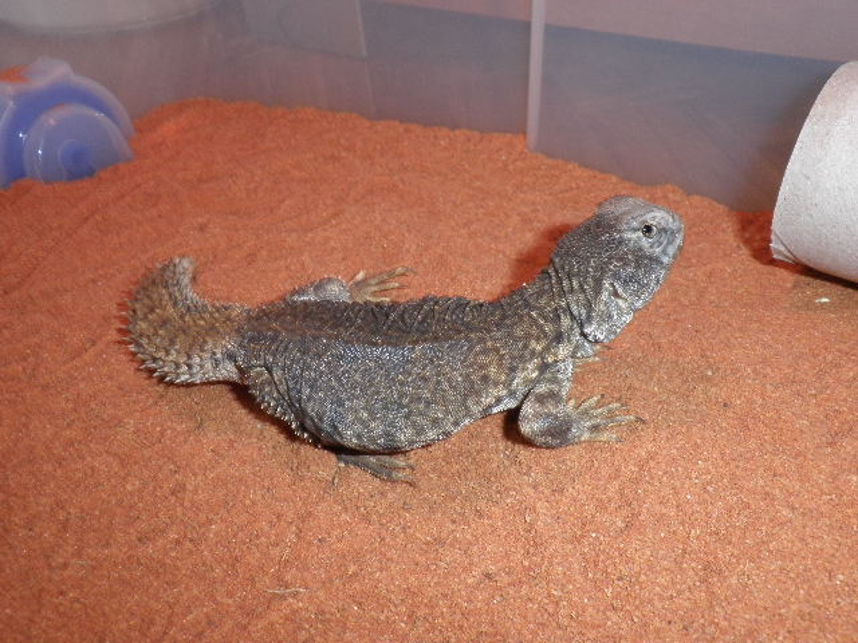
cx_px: 429
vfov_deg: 39.7
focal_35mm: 36
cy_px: 322
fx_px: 892
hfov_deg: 51.4
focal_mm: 6.3
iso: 160
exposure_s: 1/30
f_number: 5.6
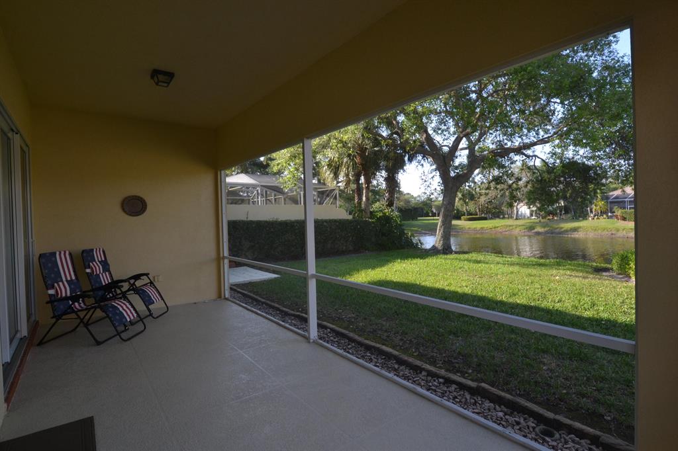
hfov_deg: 95.0
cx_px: 339
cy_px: 226
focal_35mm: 16
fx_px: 311
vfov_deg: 72.0
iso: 320
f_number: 5.6
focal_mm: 11
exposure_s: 1/125
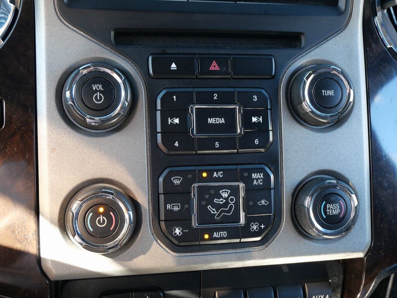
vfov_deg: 32.9
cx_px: 198
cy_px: 149
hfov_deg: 42.9
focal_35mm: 44
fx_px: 505
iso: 500
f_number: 4.8
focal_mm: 22
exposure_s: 1/60
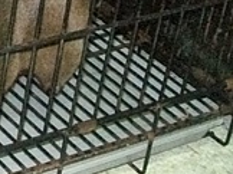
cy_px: 24
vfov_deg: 11.7
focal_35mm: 126
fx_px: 847
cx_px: -175
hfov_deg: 14.0
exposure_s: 1/60
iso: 800
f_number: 2.7
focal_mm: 6.1
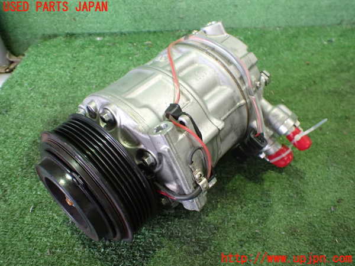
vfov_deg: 46.8
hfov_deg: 60.0
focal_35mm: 30
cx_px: 178
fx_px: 308
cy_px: 133
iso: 800
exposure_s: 1/50
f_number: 2.3
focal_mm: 5.4
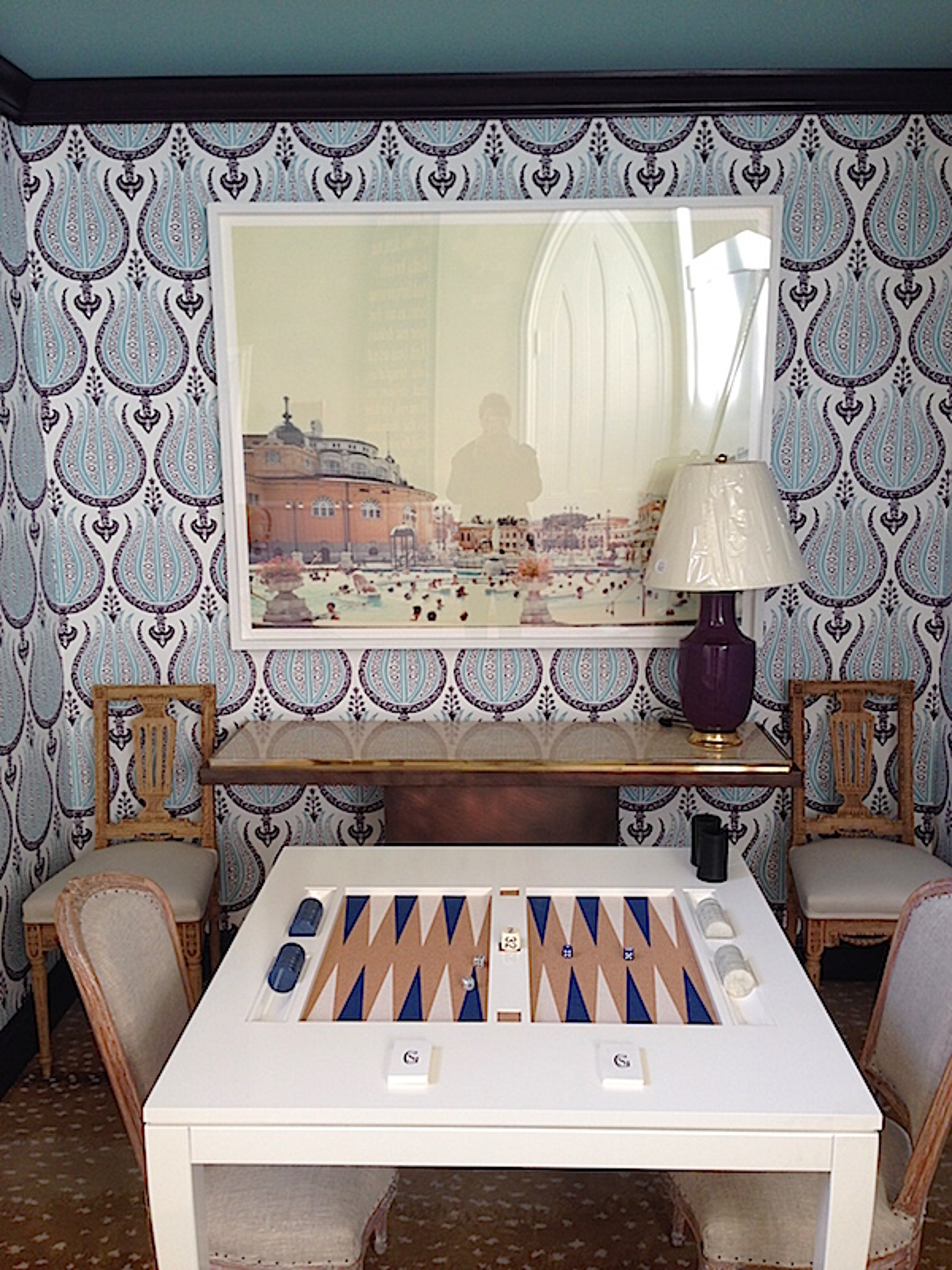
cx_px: 476
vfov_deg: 55.4
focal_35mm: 33
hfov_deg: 42.9
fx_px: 1210
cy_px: 635
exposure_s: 1/24
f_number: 2.4
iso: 50
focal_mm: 4.12
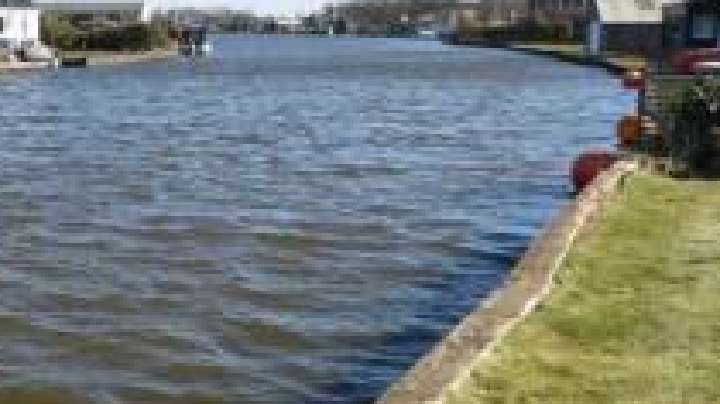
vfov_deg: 24.3
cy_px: 128
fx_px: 935
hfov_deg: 35.7
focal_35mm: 49
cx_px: -79
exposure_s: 1/320
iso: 200
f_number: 9
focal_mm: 10
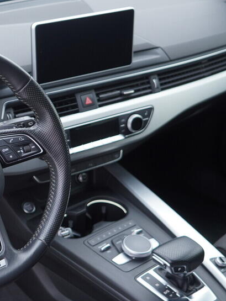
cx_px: -18
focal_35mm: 65
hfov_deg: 21.5
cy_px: 170
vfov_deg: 29.8
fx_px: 566
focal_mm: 24
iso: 160
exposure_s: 1/40
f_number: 2.8
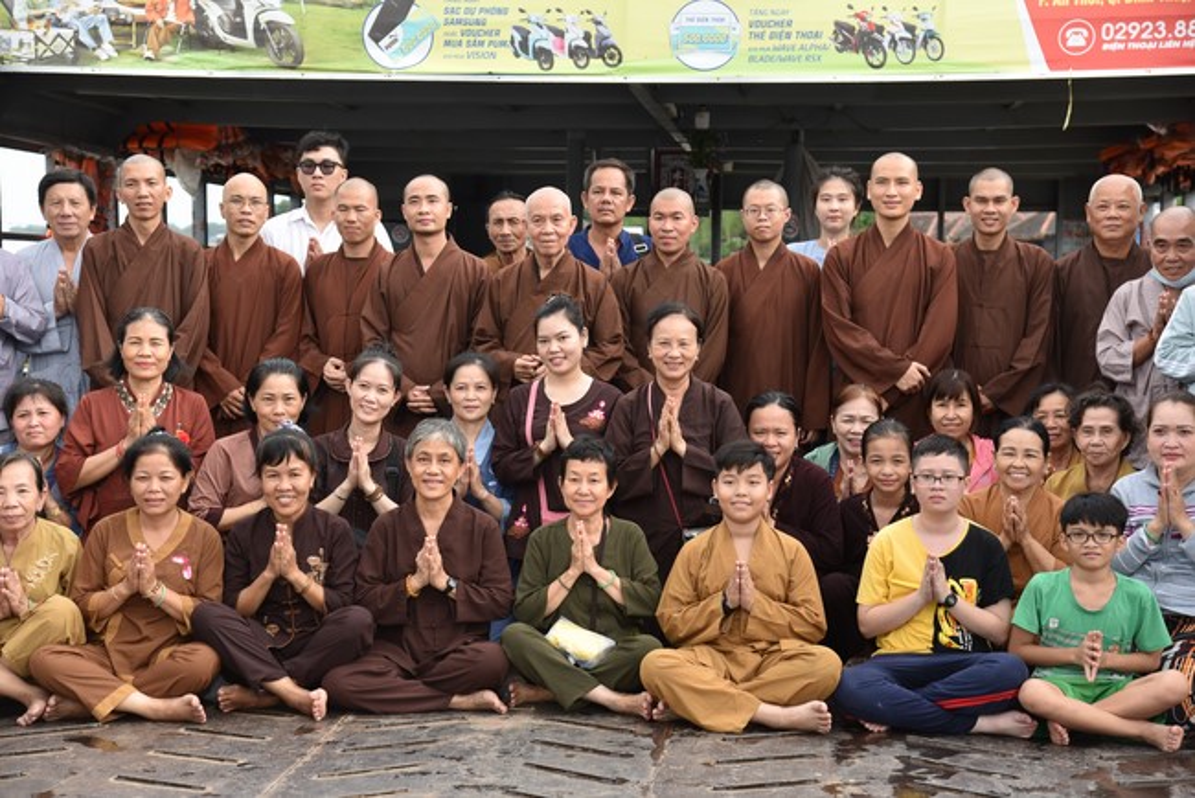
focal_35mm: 70
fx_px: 2325
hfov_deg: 28.8
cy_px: 399
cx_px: 598
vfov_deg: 19.5
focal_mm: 70
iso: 400
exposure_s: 1/400
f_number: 5
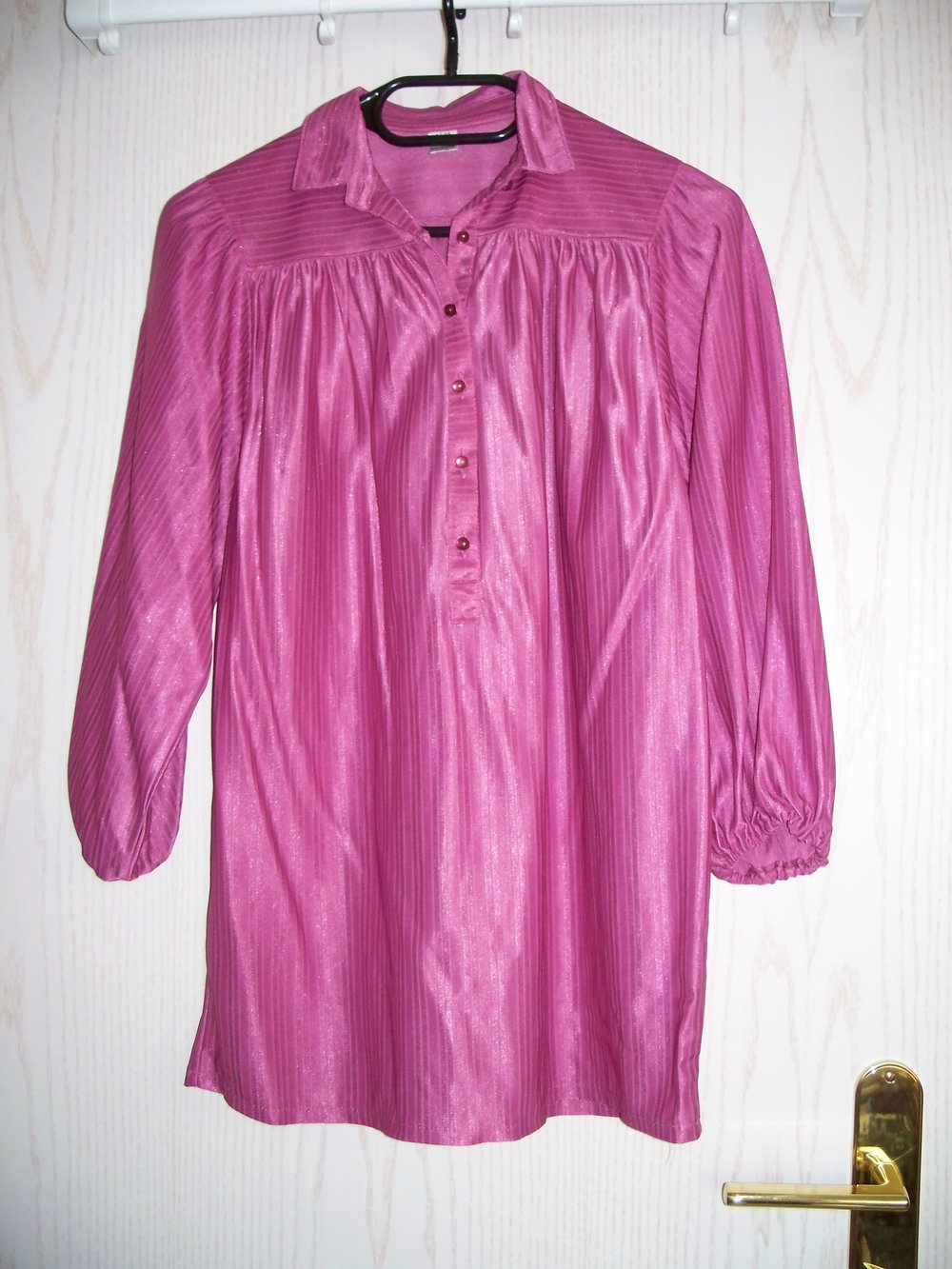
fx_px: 1357
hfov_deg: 38.7
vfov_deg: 50.1
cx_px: 476
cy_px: 634
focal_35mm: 37
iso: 400
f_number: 2.8
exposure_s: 1/60
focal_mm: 7.8
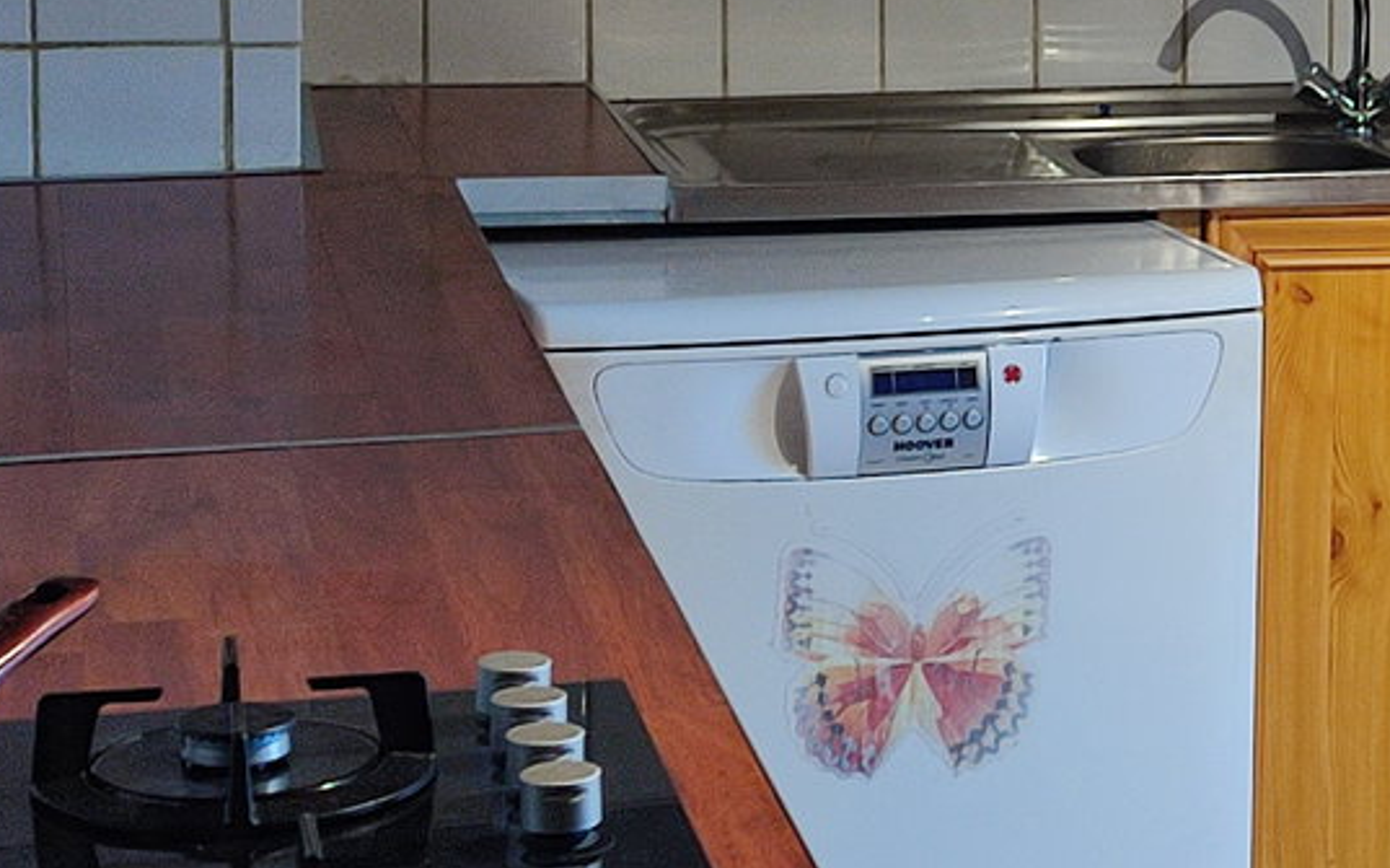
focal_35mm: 79
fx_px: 2991
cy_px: -21
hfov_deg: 24.2
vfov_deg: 16.1
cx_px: 1579
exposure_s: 1/33
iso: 308
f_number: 1.9
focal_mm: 6.04
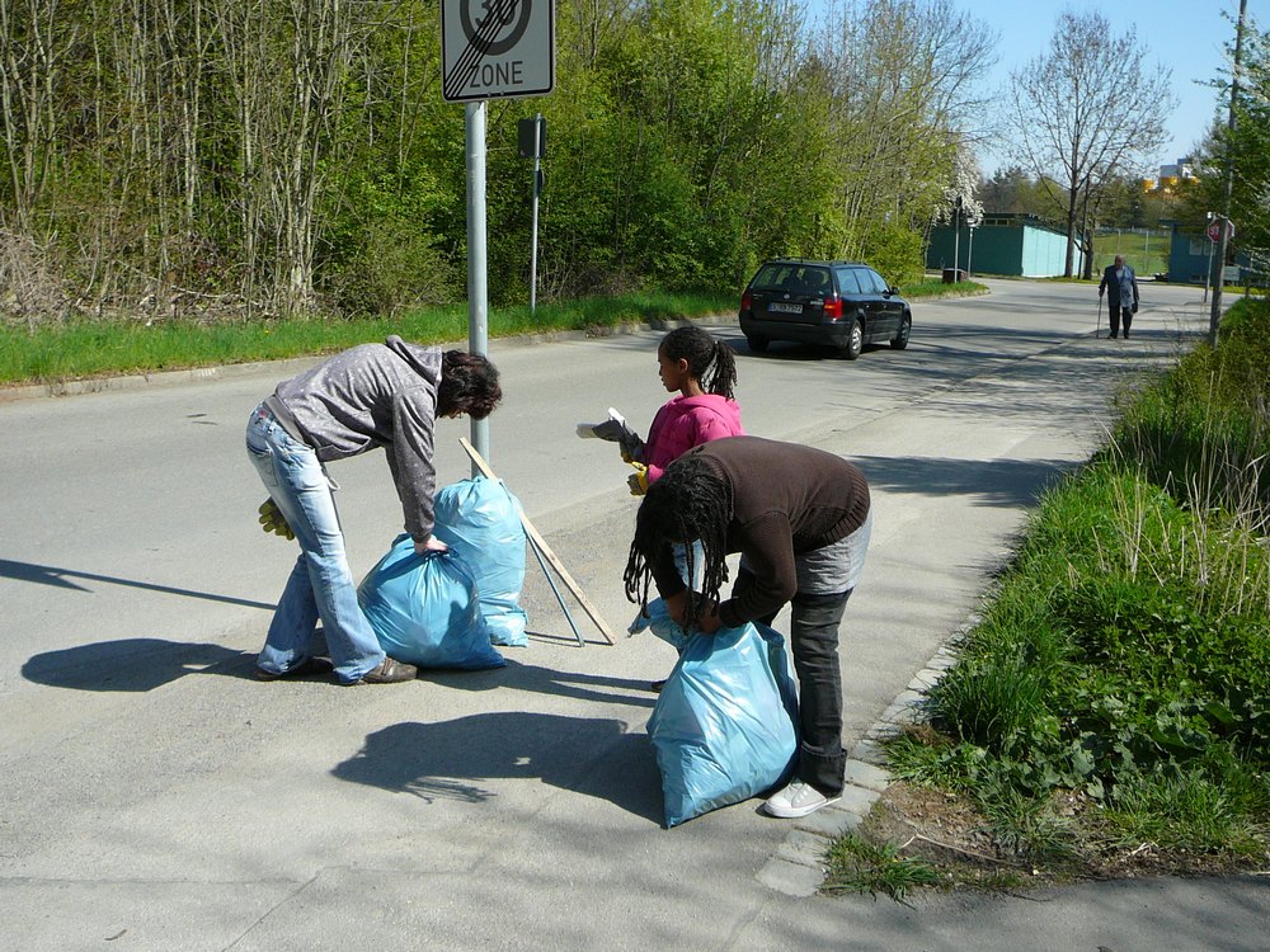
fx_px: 1284
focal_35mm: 35
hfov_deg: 52.6
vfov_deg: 40.7
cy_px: 476
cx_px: 635
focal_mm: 5.2
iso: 80
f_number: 2.8
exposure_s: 1/1000
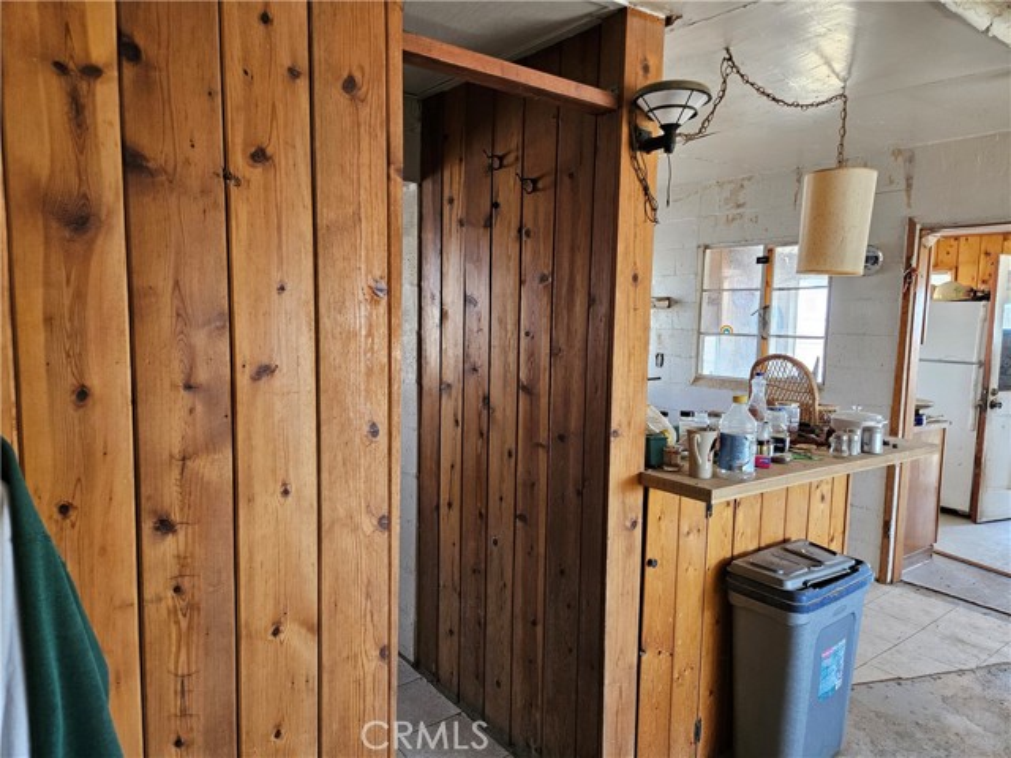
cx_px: 506
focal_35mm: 23
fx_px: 672
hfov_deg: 73.9
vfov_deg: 58.9
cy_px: 379
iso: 250
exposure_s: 1/120
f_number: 1.8
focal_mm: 5.4
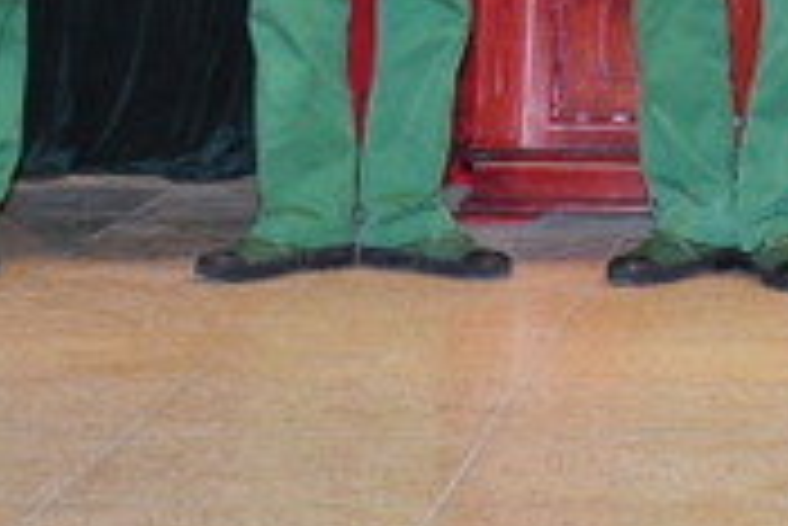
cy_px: -686
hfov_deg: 10.1
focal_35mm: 188
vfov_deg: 7.0
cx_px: 1594
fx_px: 4118
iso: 640
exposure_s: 1/60
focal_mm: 22
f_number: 5.6
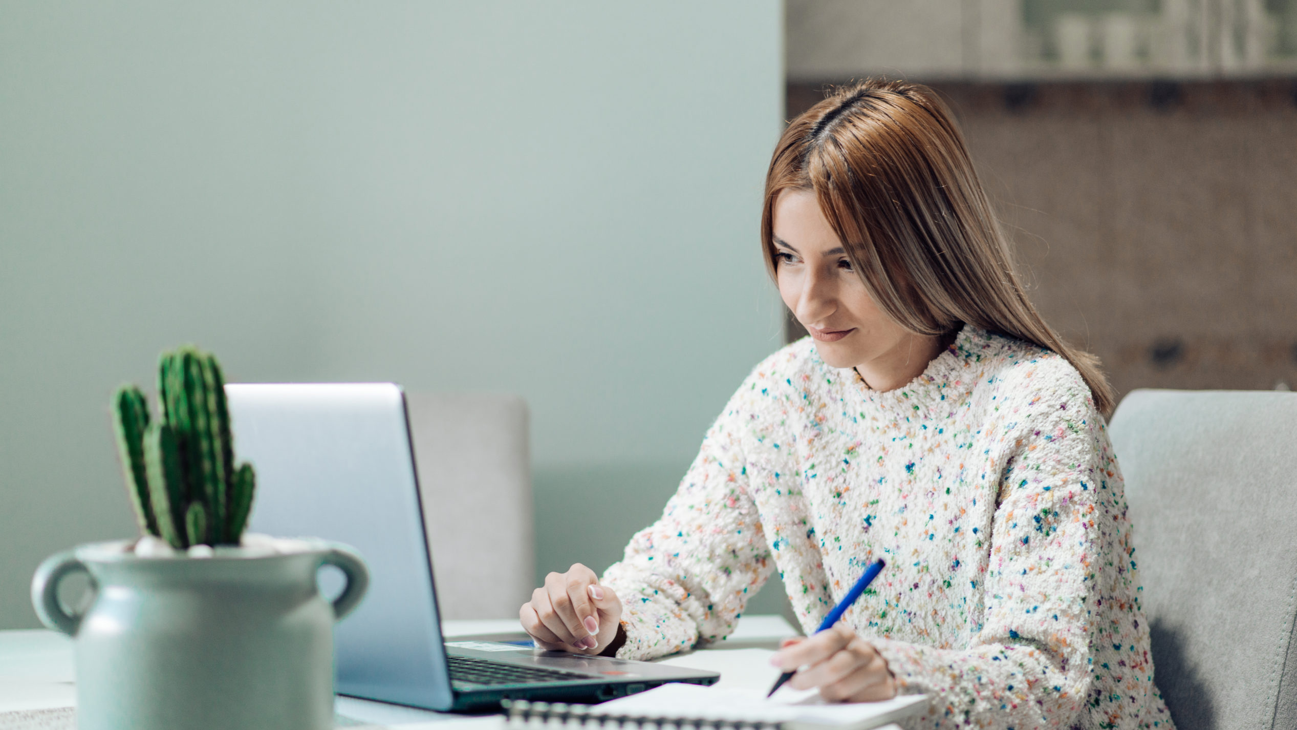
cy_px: 376
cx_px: 643
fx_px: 3095
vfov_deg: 13.4
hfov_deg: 23.7
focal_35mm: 90
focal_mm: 85
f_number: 1.8
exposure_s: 1/80
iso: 400
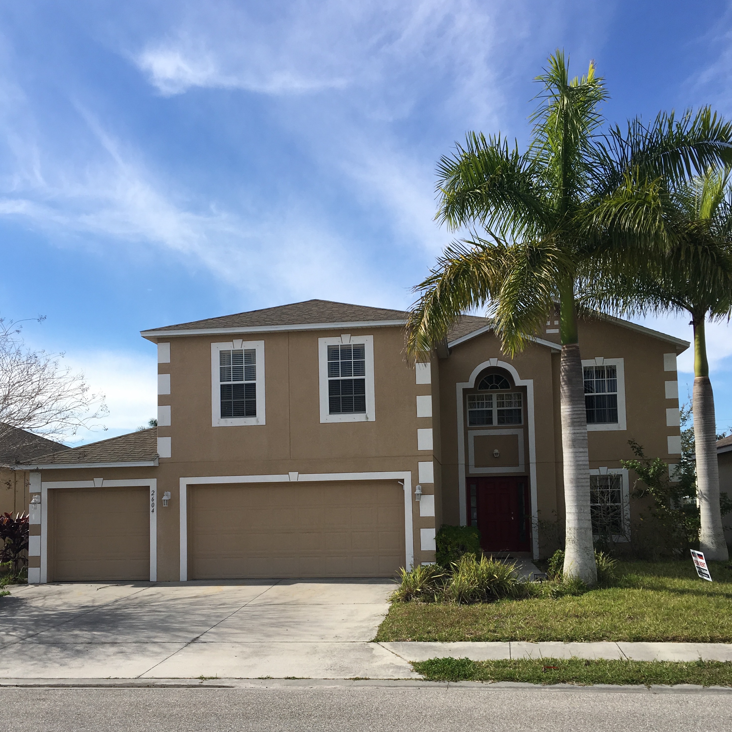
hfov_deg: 47.2
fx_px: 837
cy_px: 467
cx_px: 364
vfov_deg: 46.7
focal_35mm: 35
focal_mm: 4.15
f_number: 2.2
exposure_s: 1/1672
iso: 25
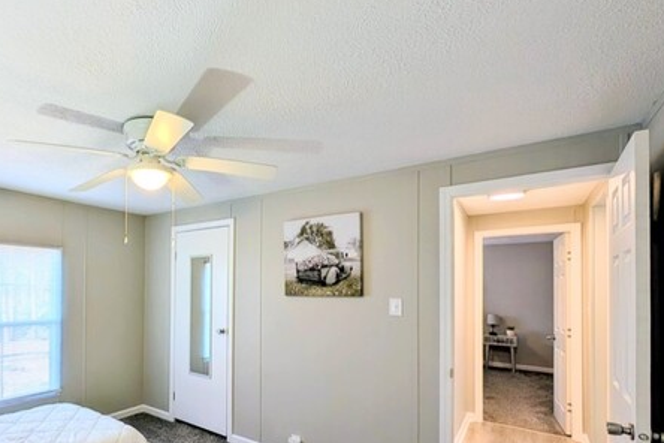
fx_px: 332
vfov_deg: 66.3
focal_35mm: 18
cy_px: 278
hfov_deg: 85.9
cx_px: 206
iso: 50
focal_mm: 2.02
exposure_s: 1/134
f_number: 1.7
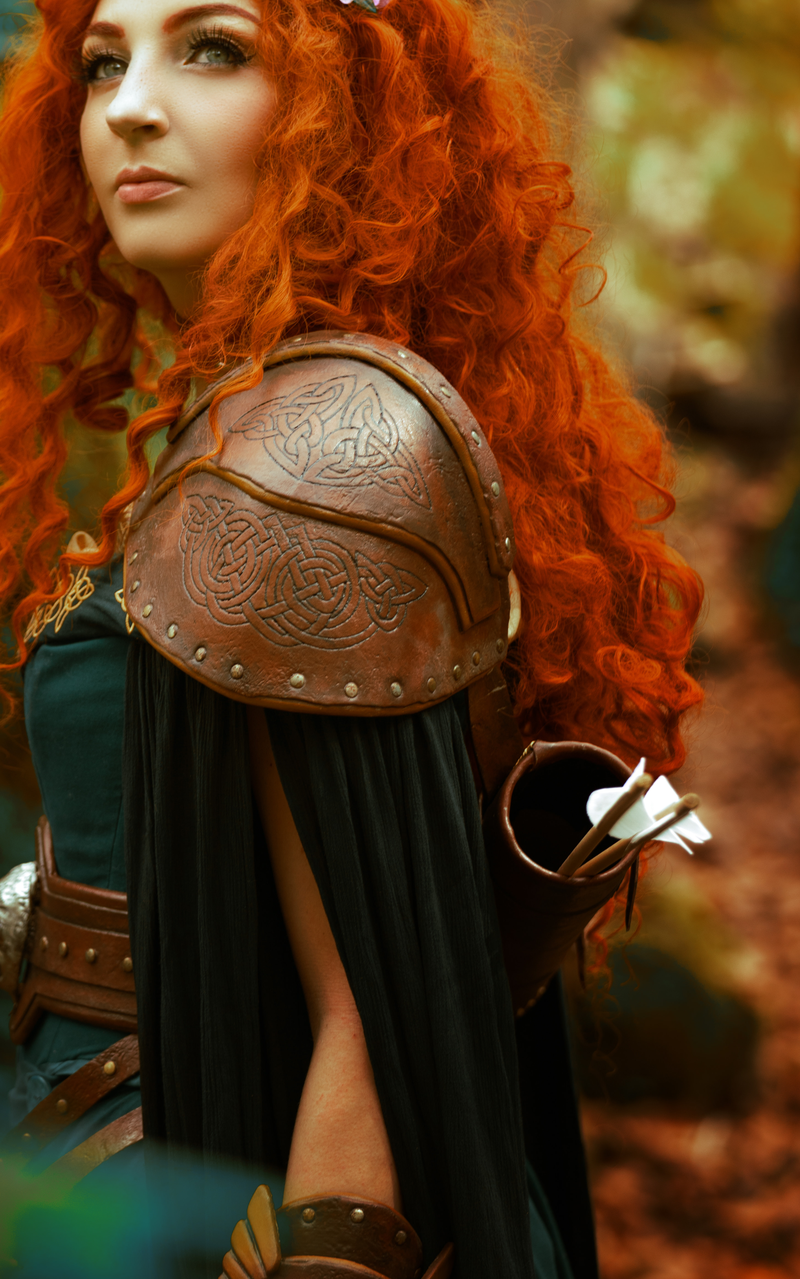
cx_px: 184
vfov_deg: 9.6
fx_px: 7605
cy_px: 680
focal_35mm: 218
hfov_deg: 6.0
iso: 200
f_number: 2.8
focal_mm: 125
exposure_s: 1/250
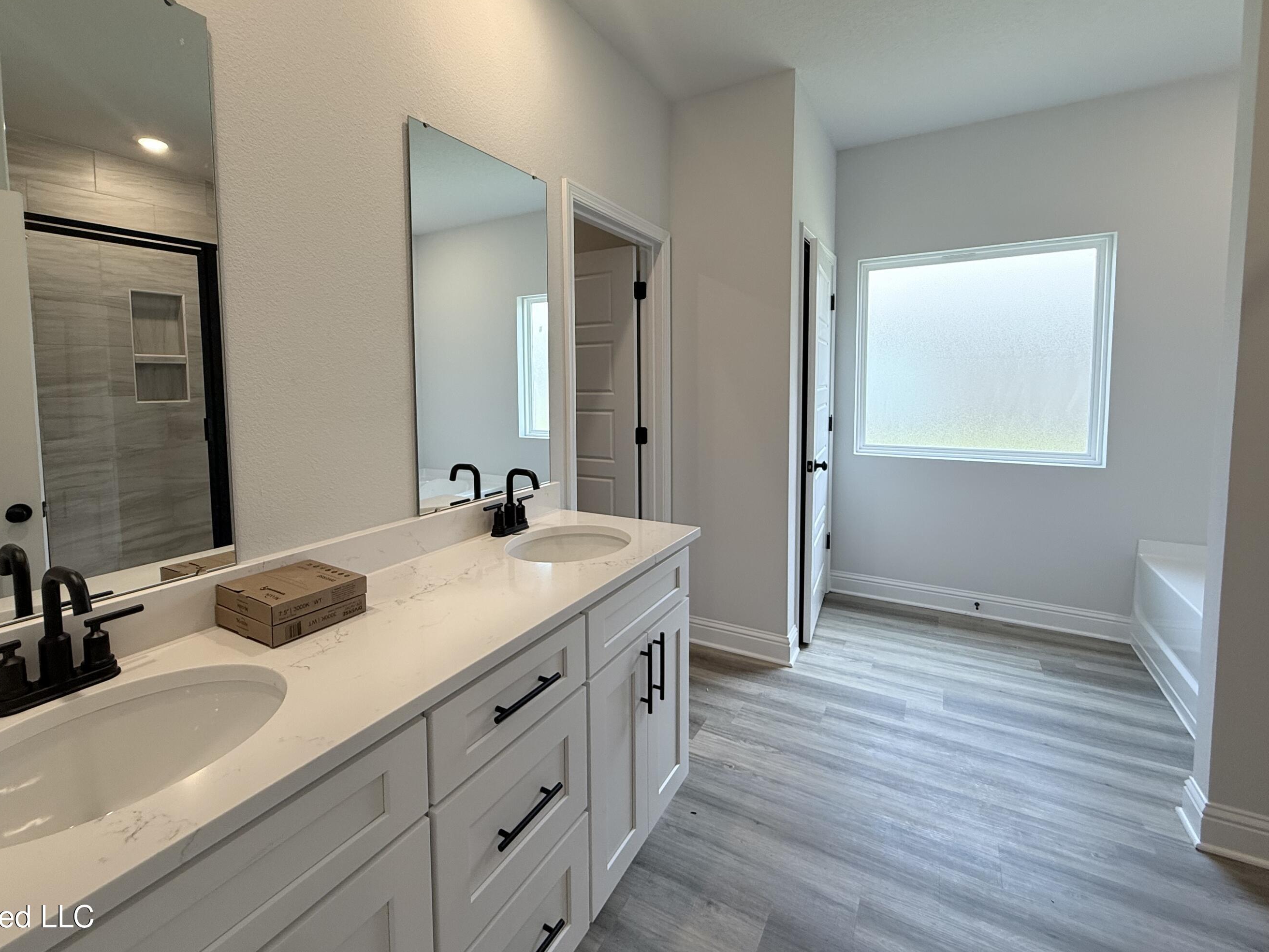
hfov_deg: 94.4
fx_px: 587
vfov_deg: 77.8
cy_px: 423
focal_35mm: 16
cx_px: 596
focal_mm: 2.22
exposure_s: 1/120
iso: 125
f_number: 2.2
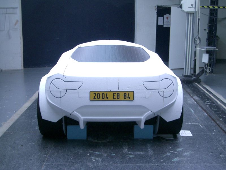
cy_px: 85
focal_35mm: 49
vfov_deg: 29.7
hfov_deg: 38.9
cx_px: 113
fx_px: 320
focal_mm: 8.2
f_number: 3.1
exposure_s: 1/50
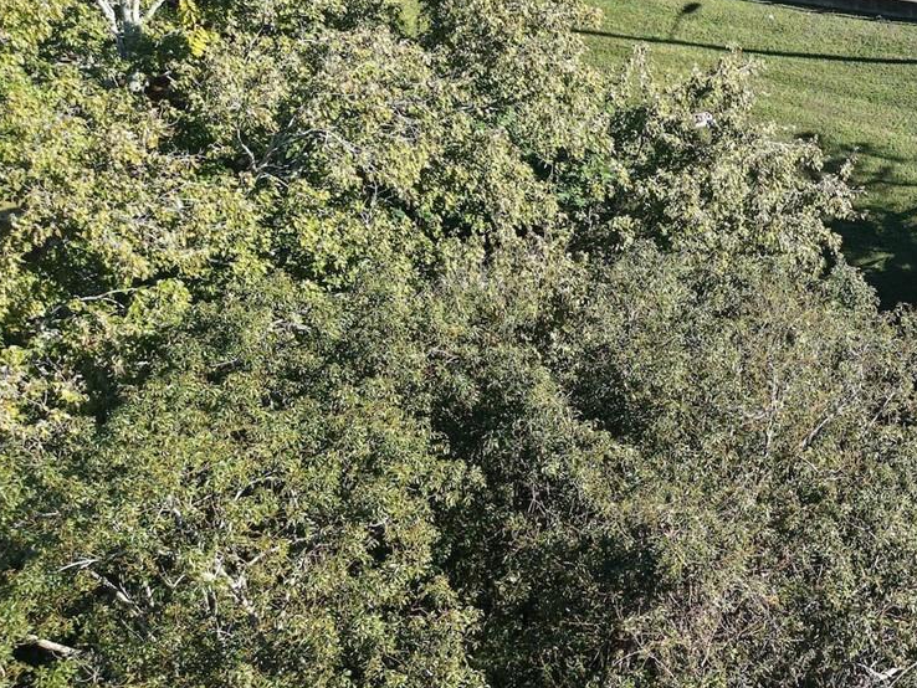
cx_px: 942
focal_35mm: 52
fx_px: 1378
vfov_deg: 27.6
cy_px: 163
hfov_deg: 33.3
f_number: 1.8
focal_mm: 8.67
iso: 120
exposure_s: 1/640
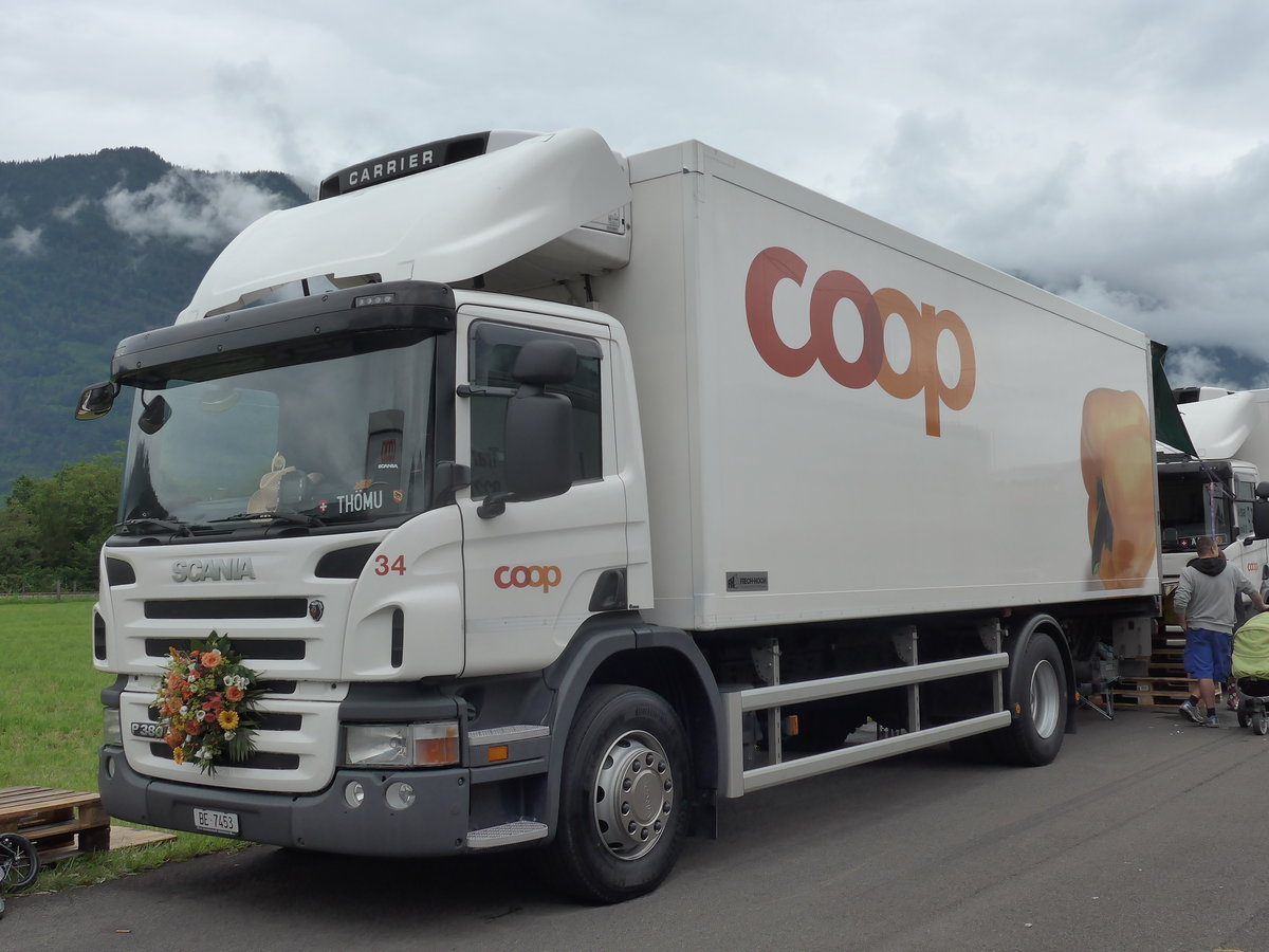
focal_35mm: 39
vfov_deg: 36.8
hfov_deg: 47.9
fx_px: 1430
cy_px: 476
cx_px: 634
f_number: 3.5
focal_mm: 8
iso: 160
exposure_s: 1/800
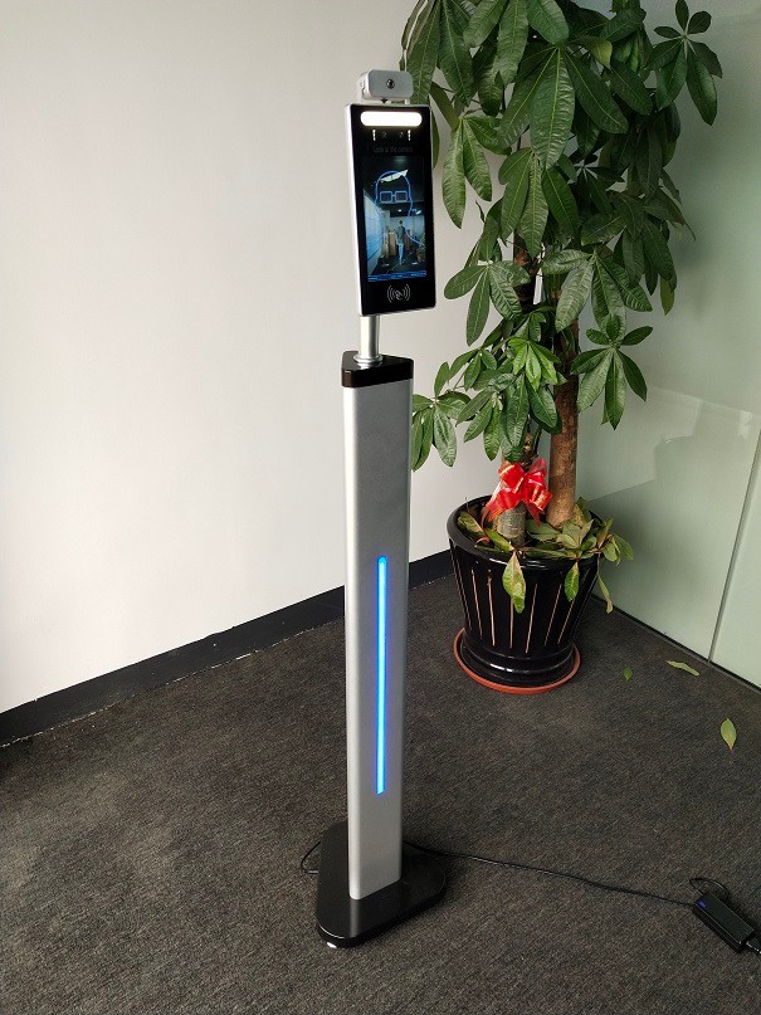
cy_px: 508
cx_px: 380
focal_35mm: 30
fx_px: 880
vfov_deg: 60.0
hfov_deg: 46.8
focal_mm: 3.95
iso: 90
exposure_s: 1/100
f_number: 1.8
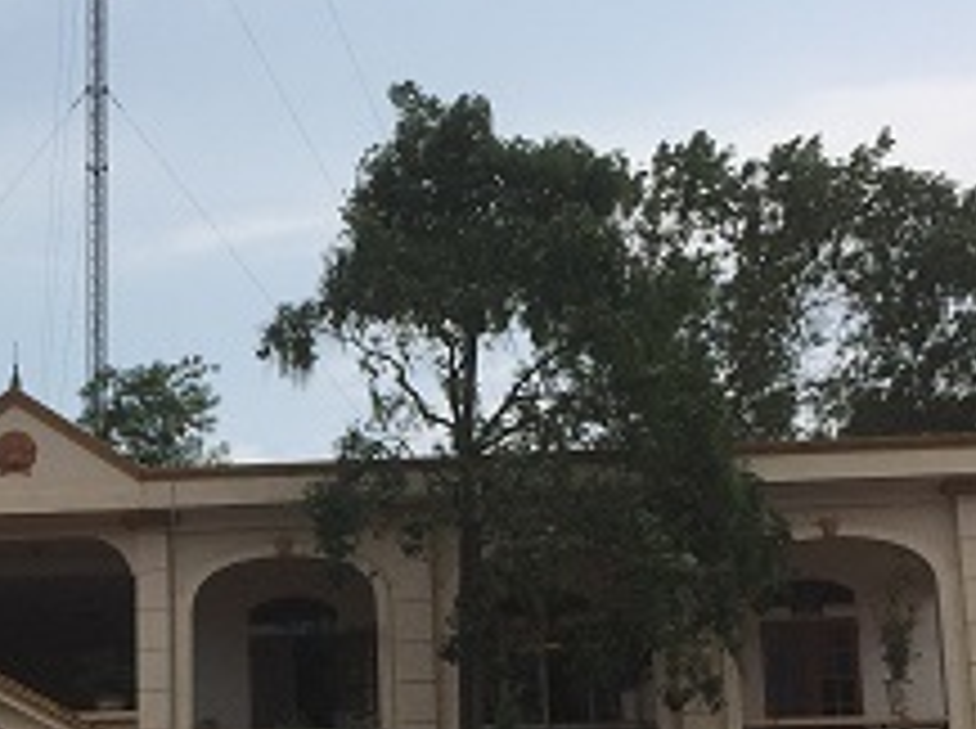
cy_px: 623
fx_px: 2336
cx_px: 85
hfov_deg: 23.0
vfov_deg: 17.5
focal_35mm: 83
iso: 32
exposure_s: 1/6623
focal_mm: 4.15
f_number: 2.2
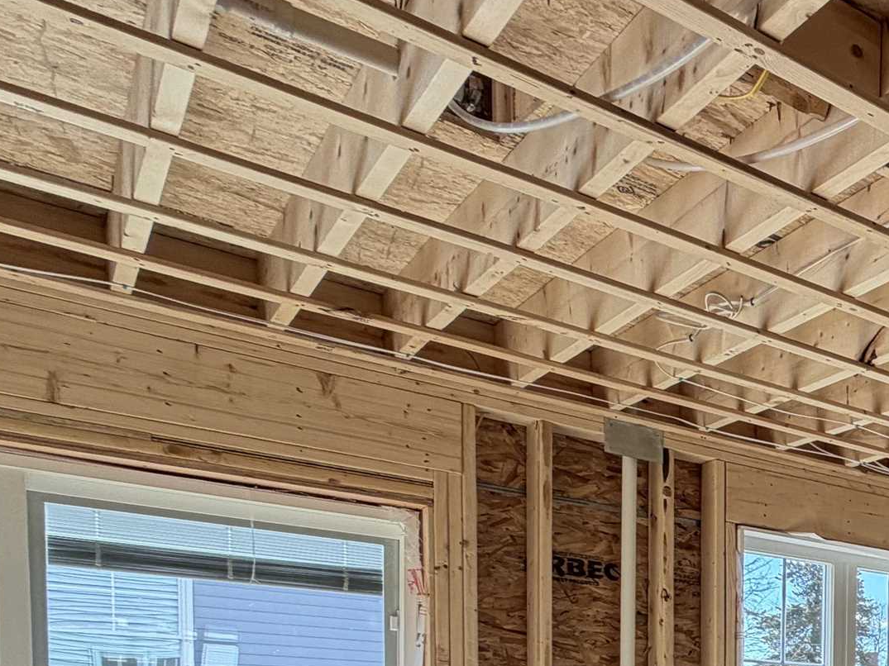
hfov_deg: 32.0
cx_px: 1221
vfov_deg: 30.8
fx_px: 1027
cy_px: 783
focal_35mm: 40
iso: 64
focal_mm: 2.22
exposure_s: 1/153
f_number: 2.2
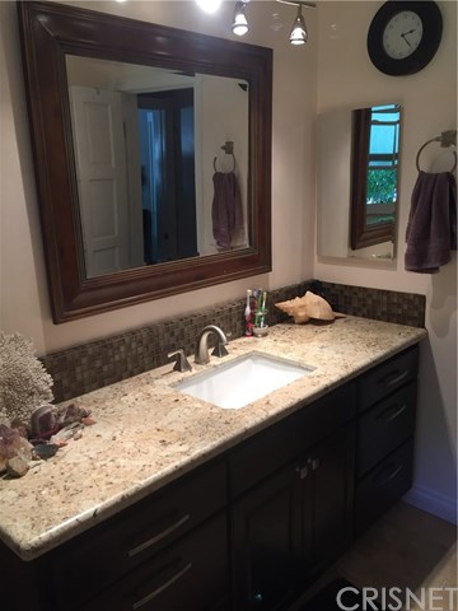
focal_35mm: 29
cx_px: 229
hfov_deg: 48.2
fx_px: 512
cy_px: 306
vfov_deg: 61.7
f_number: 2.2
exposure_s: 1/30
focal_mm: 4.15
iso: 64
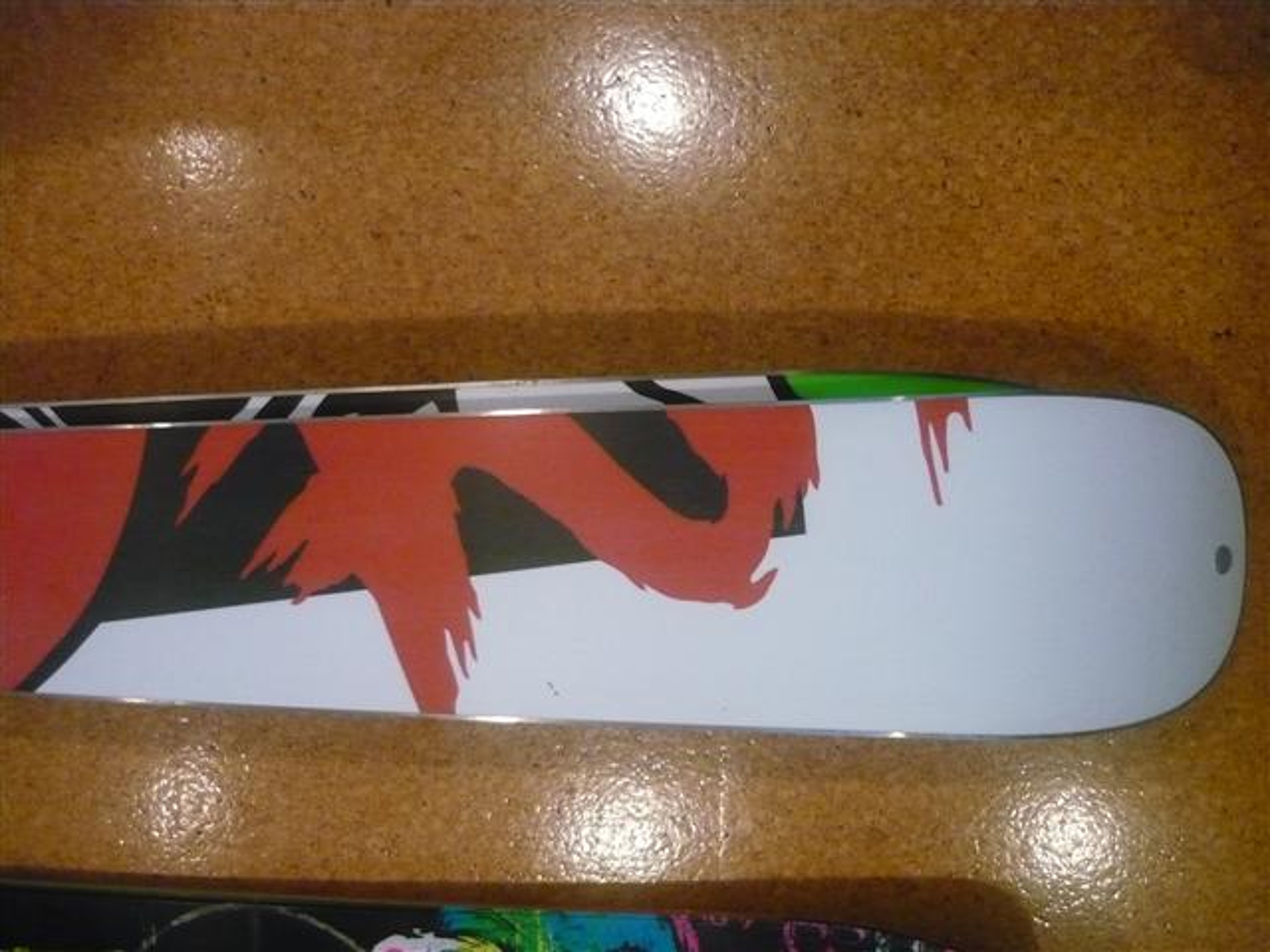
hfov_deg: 55.4
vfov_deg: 42.9
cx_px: 635
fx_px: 1211
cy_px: 476
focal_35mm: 33
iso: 800
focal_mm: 5.5
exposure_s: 1/50
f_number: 2.8
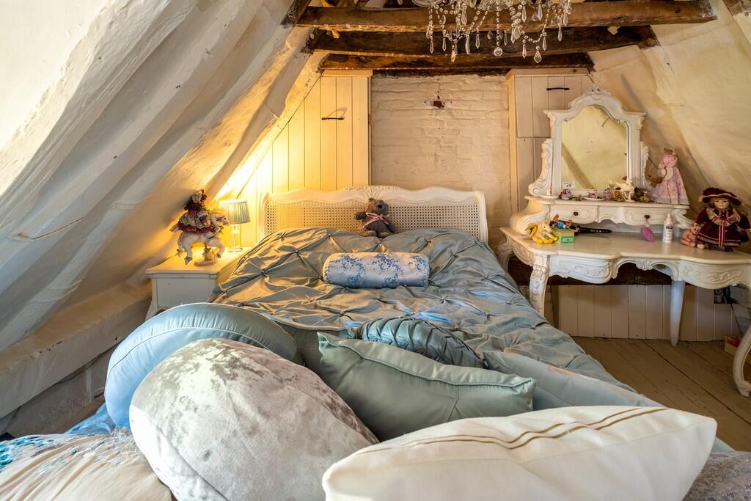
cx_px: 376
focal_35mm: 15
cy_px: 250
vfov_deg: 77.3
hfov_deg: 100.4
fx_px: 313
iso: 200
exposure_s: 1/2
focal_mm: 10
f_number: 8
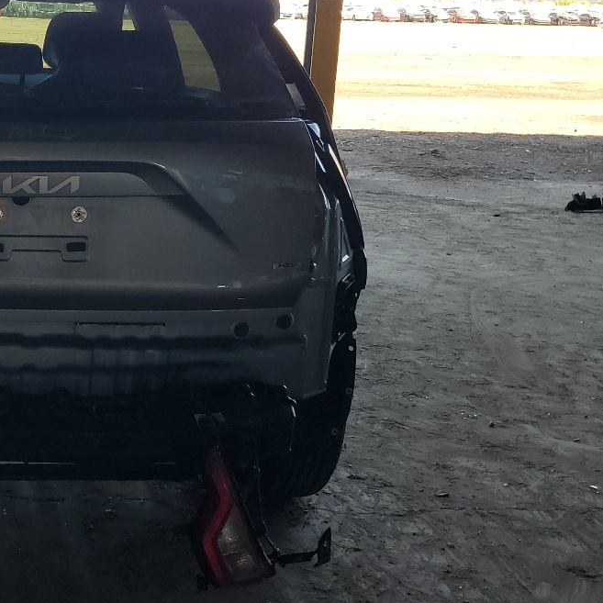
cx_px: 14
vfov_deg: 30.5
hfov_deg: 28.8
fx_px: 1104
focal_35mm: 56
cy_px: 269
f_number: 1.5
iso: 50
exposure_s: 1/435
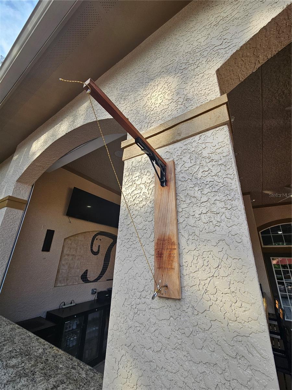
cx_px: 146
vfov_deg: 106.2
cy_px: 195
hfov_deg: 89.9
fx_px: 146
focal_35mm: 13
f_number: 2.2
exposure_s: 1/324
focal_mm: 2.2
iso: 50
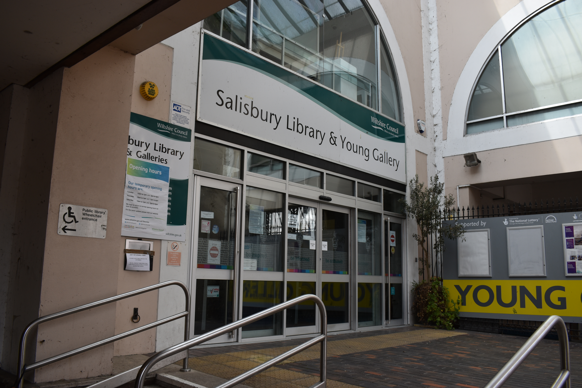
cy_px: 194
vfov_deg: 43.6
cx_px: 291
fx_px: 485
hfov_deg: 61.9
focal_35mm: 30
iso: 200
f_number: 5.6
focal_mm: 20
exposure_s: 1/250
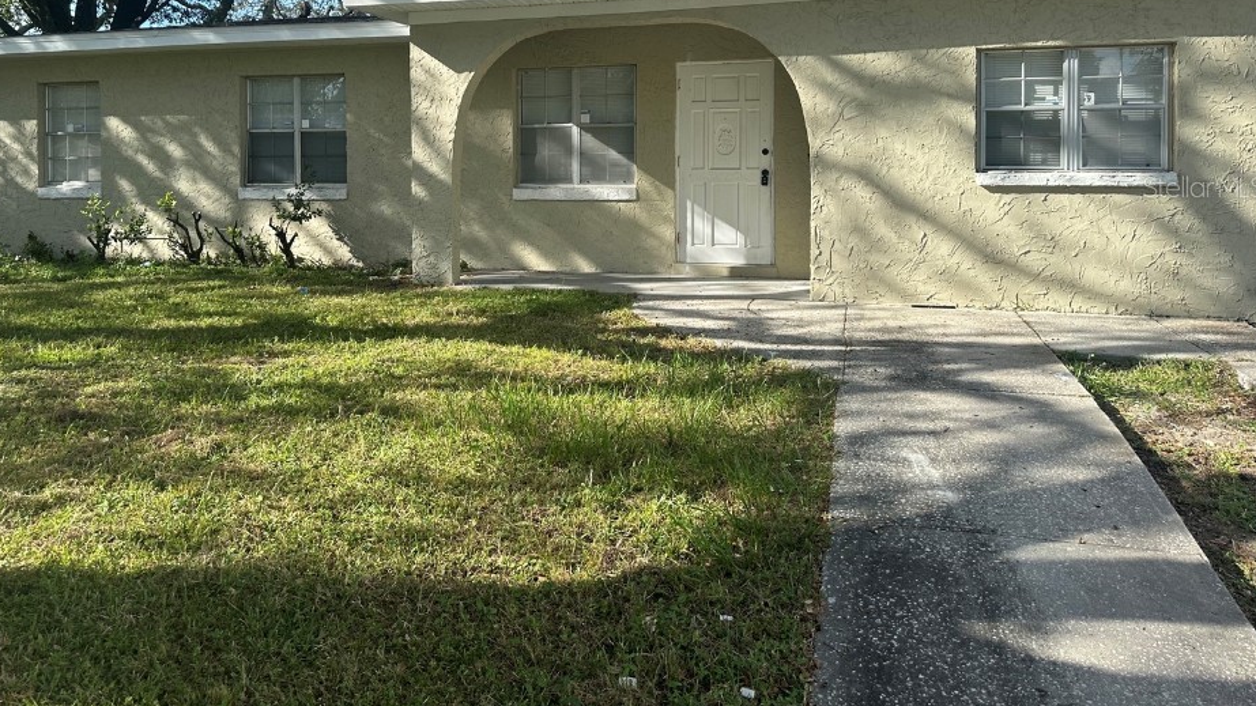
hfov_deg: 66.0
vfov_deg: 39.2
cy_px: 186
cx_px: 574
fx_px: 966
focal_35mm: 29
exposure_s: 1/1880
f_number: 1.78
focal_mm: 6.86
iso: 80
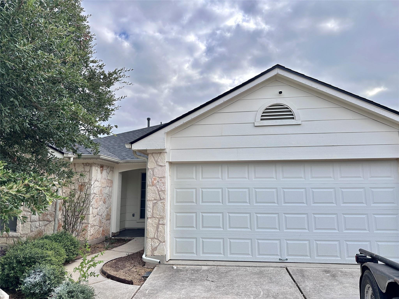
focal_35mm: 24
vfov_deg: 56.8
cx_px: 200
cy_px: 150
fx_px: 277
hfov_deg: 71.6
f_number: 1.78
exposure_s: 1/1241
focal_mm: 6.86
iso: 80
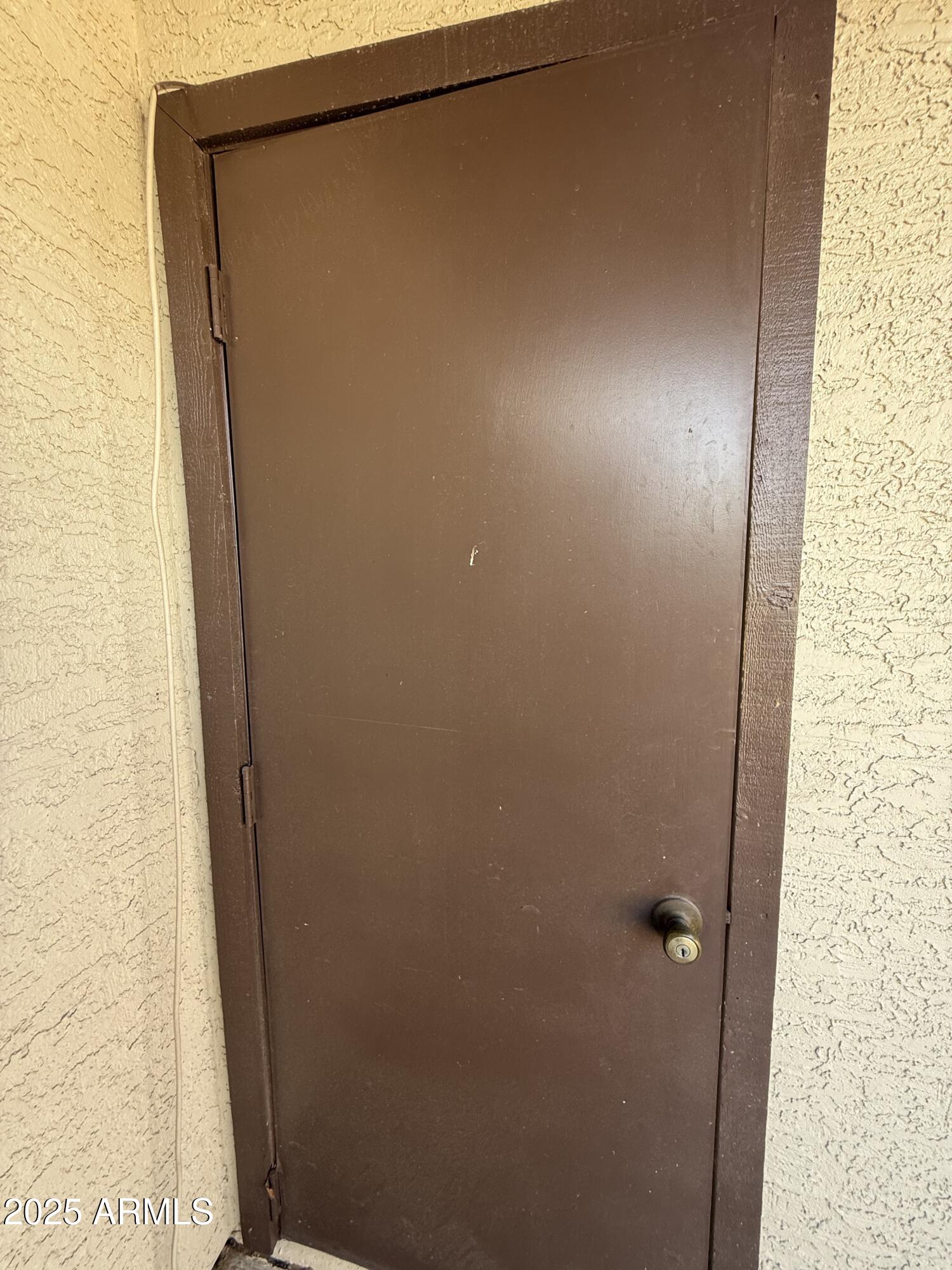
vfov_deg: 102.1
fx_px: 513
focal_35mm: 14
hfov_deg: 85.7
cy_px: 635
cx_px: 476
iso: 100
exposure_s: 1/99
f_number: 2.2
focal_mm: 2.22
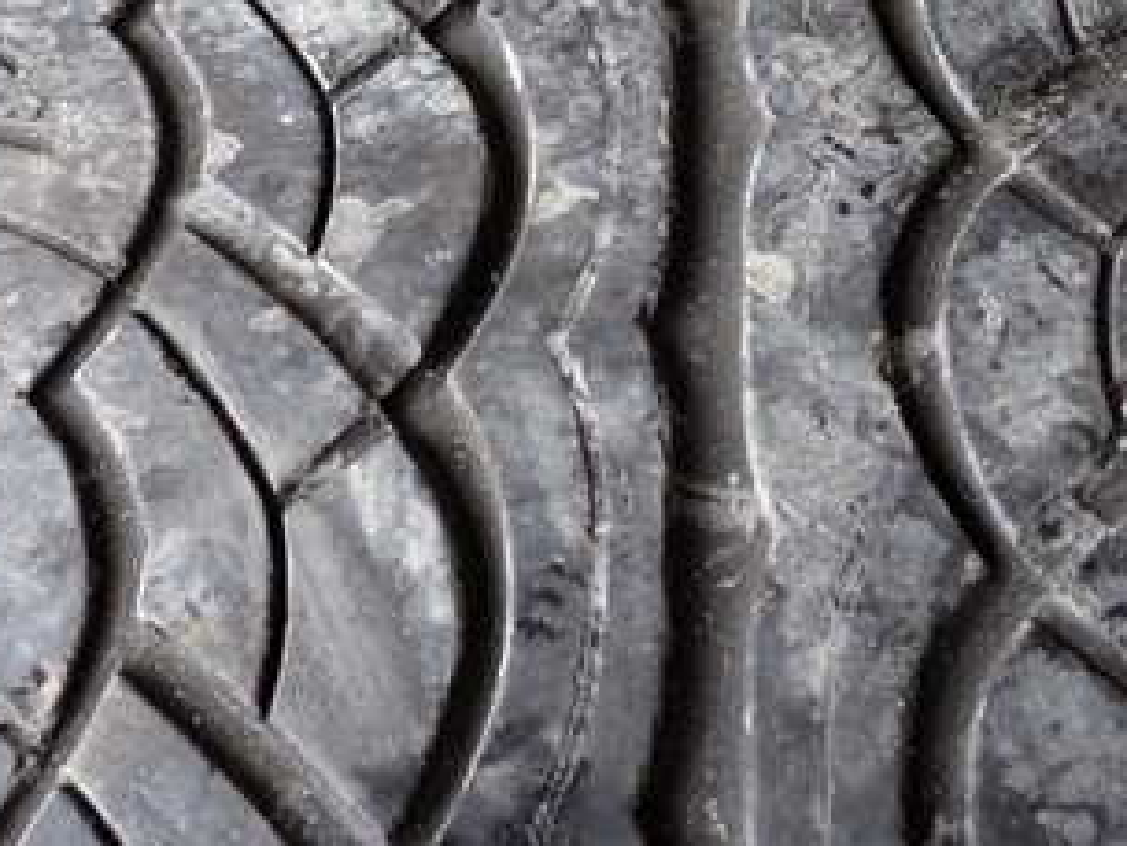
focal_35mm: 59
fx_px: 1922
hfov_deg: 32.5
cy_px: 325
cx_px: 702
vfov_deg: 24.8
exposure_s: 1/80
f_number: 2.3
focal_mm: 5.4
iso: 200
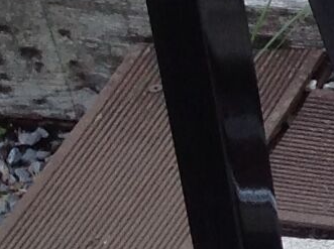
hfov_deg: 6.4
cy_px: 177
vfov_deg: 5.4
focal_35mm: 274
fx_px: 2639
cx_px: 1128
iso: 50
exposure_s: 1/120
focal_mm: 4.28
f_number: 2.4
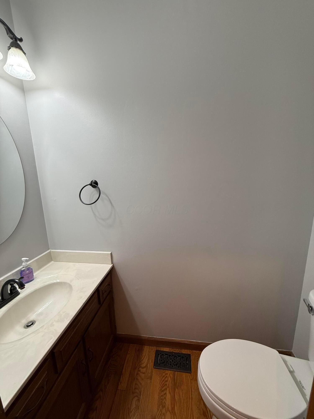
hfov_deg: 85.7
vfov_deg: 102.1
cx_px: 157
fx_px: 169
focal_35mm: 14
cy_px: 210
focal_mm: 2.22
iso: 160
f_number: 2.2
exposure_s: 1/120
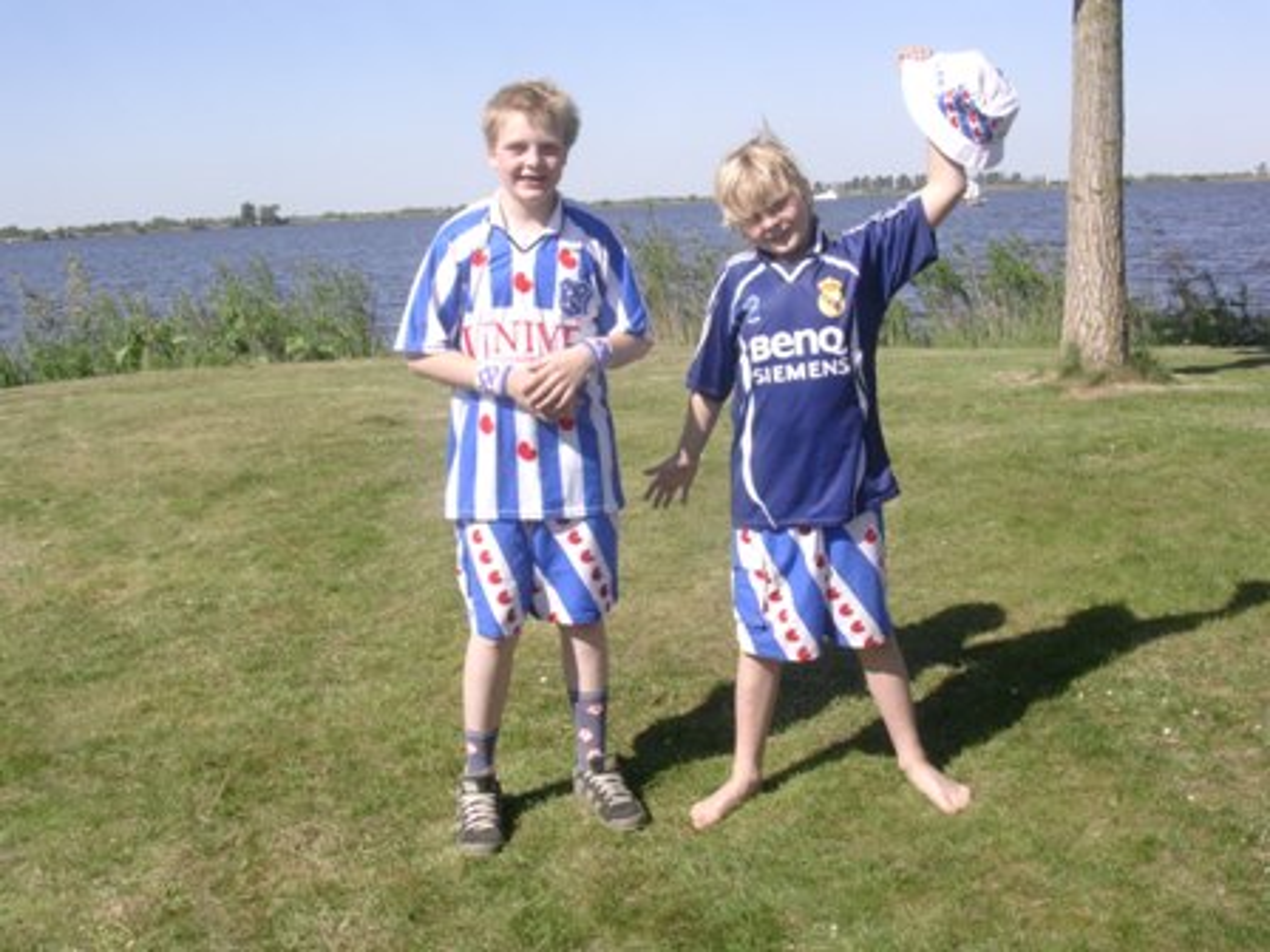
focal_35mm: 45
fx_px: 1651
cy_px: 476
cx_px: 635
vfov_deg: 32.2
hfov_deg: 42.1
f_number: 5.8
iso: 70
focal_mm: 6.7
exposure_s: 1/287
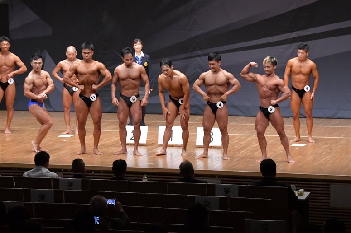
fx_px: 1345
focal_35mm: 138
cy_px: 116
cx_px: 176
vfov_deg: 9.9
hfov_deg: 14.9
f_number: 5.6
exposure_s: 1/400
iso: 8000
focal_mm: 92
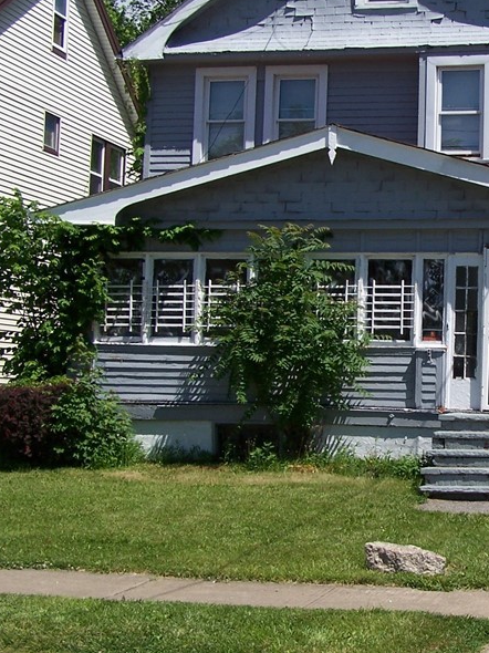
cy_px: 349
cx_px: 485
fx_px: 1244
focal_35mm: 66
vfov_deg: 29.4
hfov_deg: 21.5
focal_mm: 6.3
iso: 80
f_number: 4
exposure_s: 1/1000
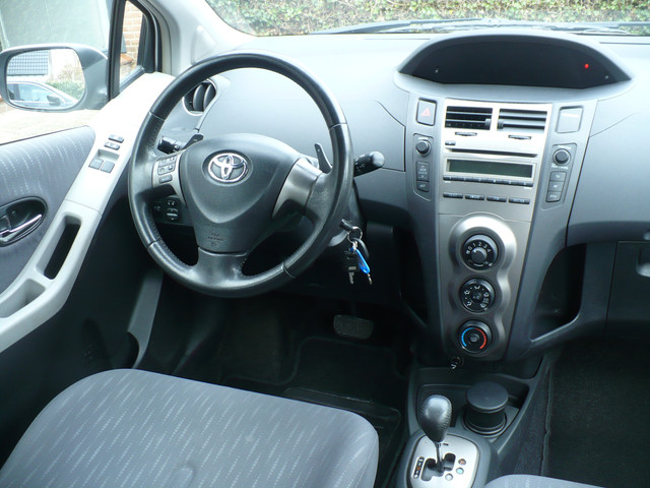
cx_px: 325
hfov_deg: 50.1
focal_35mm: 37
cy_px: 244
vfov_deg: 38.7
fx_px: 695
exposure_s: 1/50
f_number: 2.8
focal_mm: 6.1
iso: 100
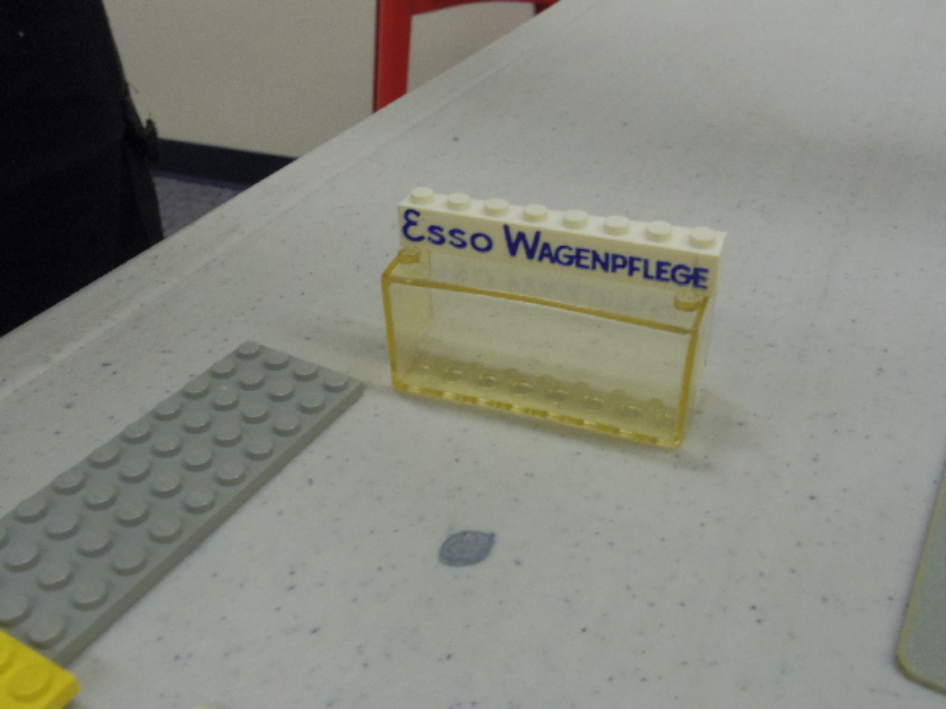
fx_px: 875
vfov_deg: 44.2
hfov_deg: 56.8
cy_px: 354
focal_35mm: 32
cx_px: 473
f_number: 4.5
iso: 800
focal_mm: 5.8
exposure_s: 1/50
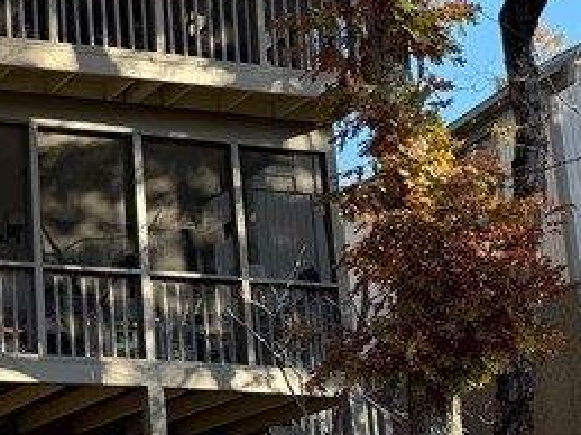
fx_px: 1594
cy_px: 291
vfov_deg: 15.5
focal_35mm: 95
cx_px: -96
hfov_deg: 19.6
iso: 100
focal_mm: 6.76
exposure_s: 1/643
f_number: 1.78
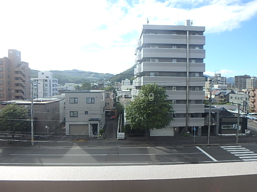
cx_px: 128
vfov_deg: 63.4
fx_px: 156
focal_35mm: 21
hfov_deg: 79.0
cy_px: 96
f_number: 3.5
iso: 125
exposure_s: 1/640
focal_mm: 3.7
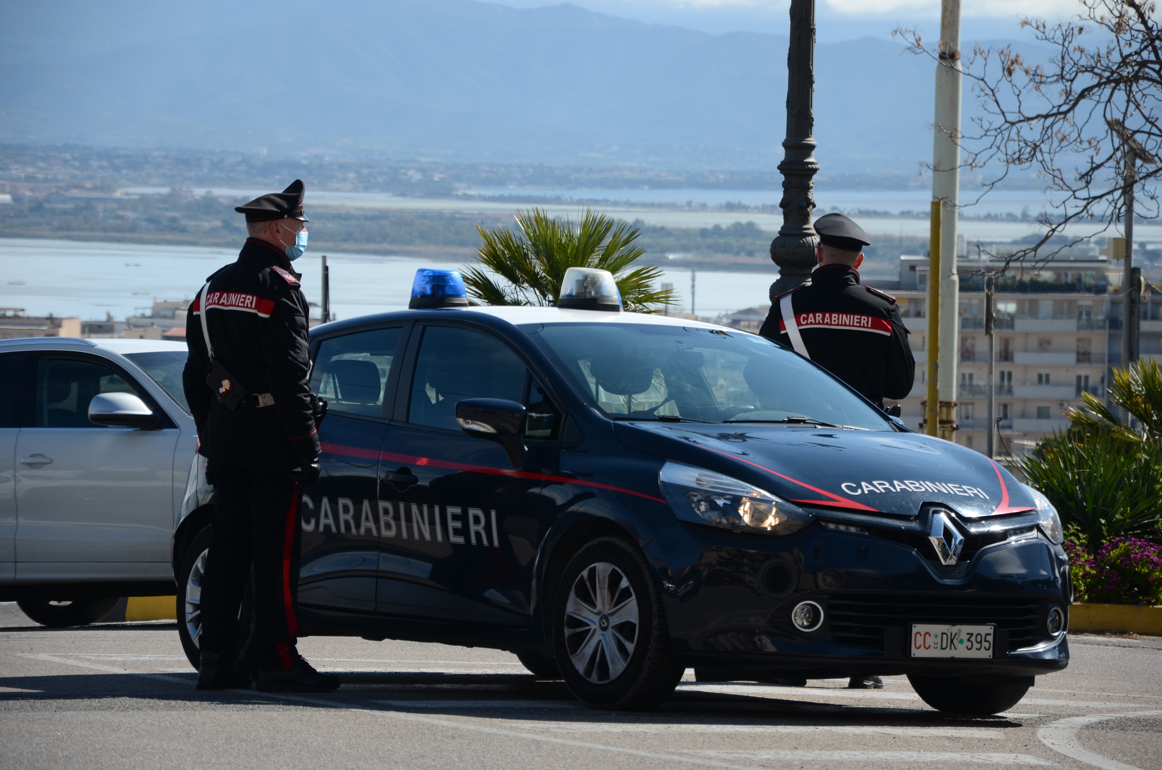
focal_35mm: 158
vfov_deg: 8.7
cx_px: 581
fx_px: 5073
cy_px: 385
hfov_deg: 13.1
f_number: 5.6
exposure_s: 1/400
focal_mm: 105
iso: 100
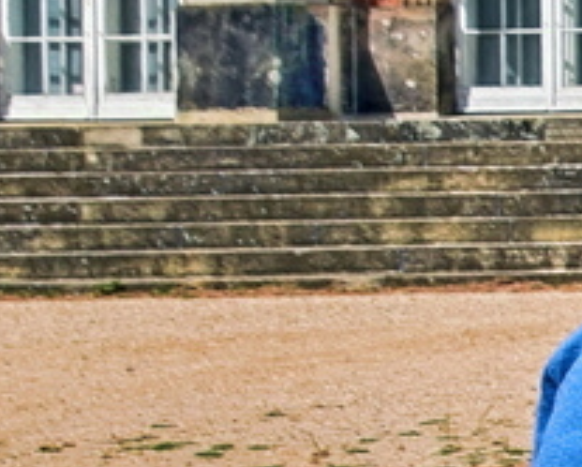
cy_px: 858
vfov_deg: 7.6
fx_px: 3414
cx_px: 1504
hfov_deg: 8.7
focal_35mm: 198
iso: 100
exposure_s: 1/320
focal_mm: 18
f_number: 9
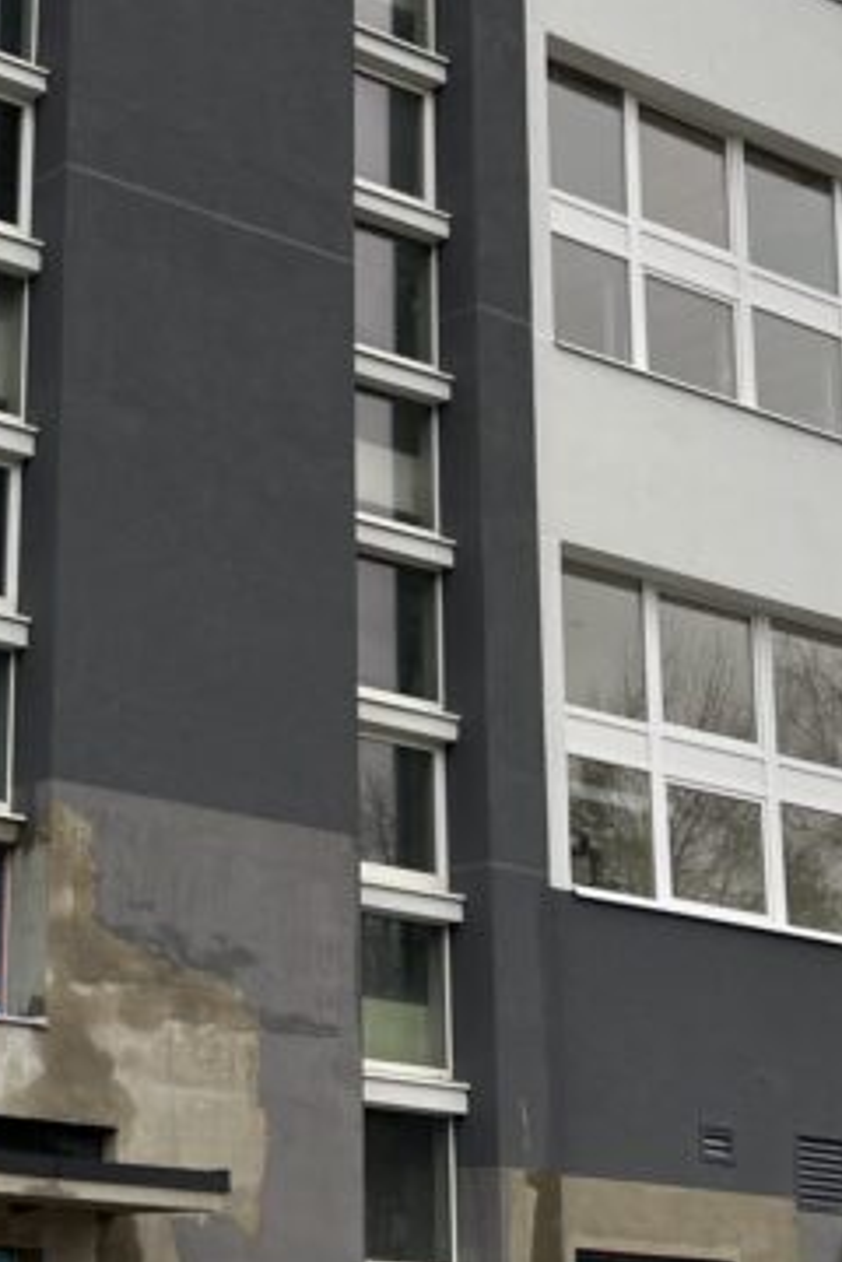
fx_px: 2701
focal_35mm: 77
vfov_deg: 26.3
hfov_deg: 17.2
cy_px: 519
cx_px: -49
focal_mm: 5.7
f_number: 1.5
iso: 50
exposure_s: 1/374
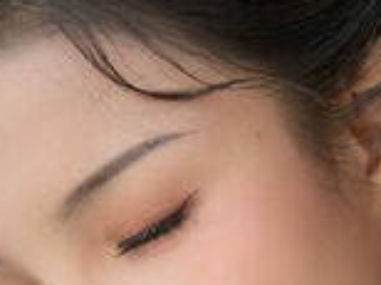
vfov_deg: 2.2
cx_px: -381
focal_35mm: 682
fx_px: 7495
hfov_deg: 2.9
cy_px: 672
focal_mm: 105
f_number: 2.8
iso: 160
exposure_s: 1/1250
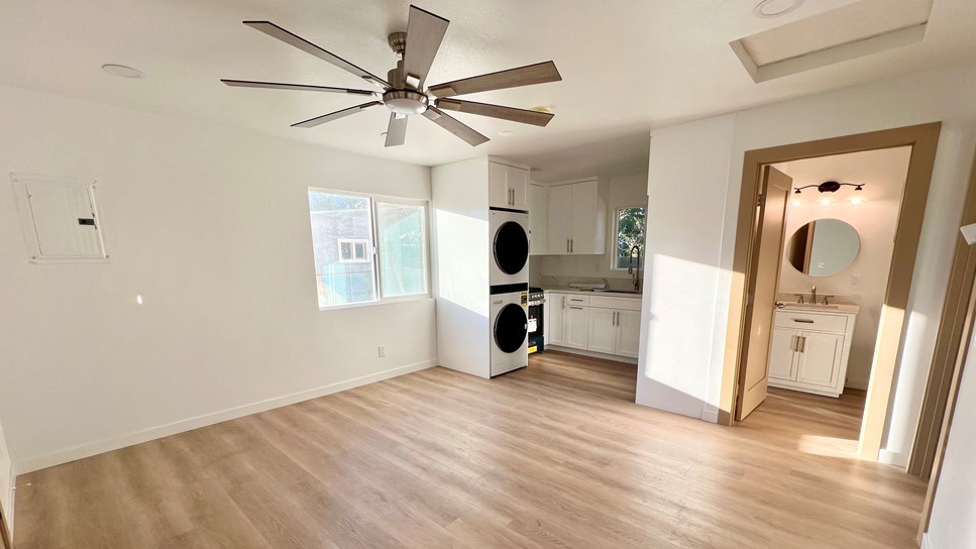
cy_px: 336
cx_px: 495
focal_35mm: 15
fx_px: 388
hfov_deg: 103.0
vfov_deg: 69.6
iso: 32
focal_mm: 1.57
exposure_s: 1/204
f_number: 1.8
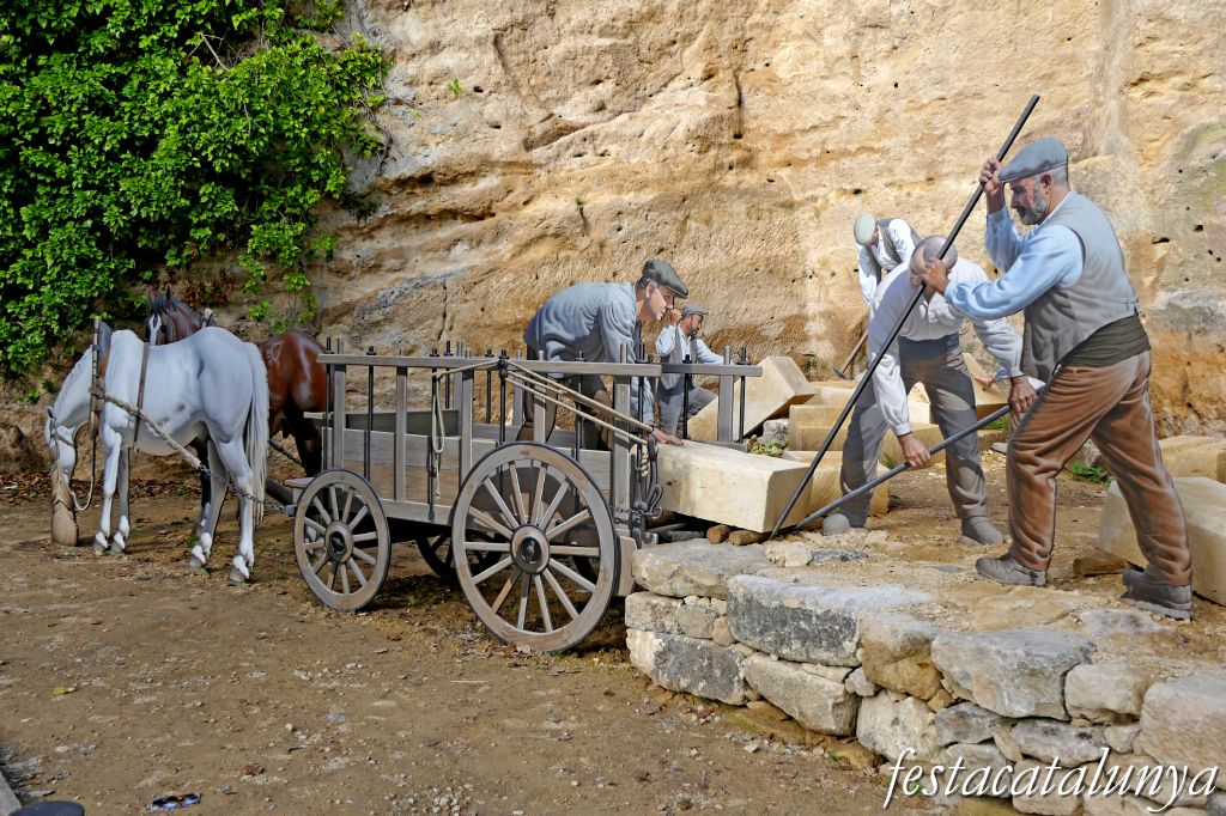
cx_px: 613
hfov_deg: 60.3
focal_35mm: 31
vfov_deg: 42.3
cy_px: 408
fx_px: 1055
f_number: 4
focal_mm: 11.5
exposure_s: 1/250
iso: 125
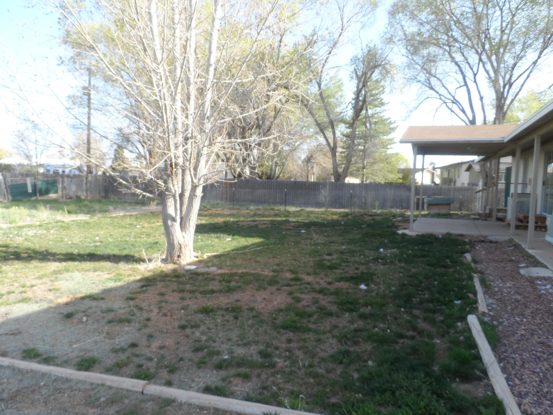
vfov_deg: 56.8
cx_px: 276
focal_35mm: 24
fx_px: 383
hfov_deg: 71.6
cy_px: 208
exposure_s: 1/125
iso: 80
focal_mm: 4
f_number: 3.2
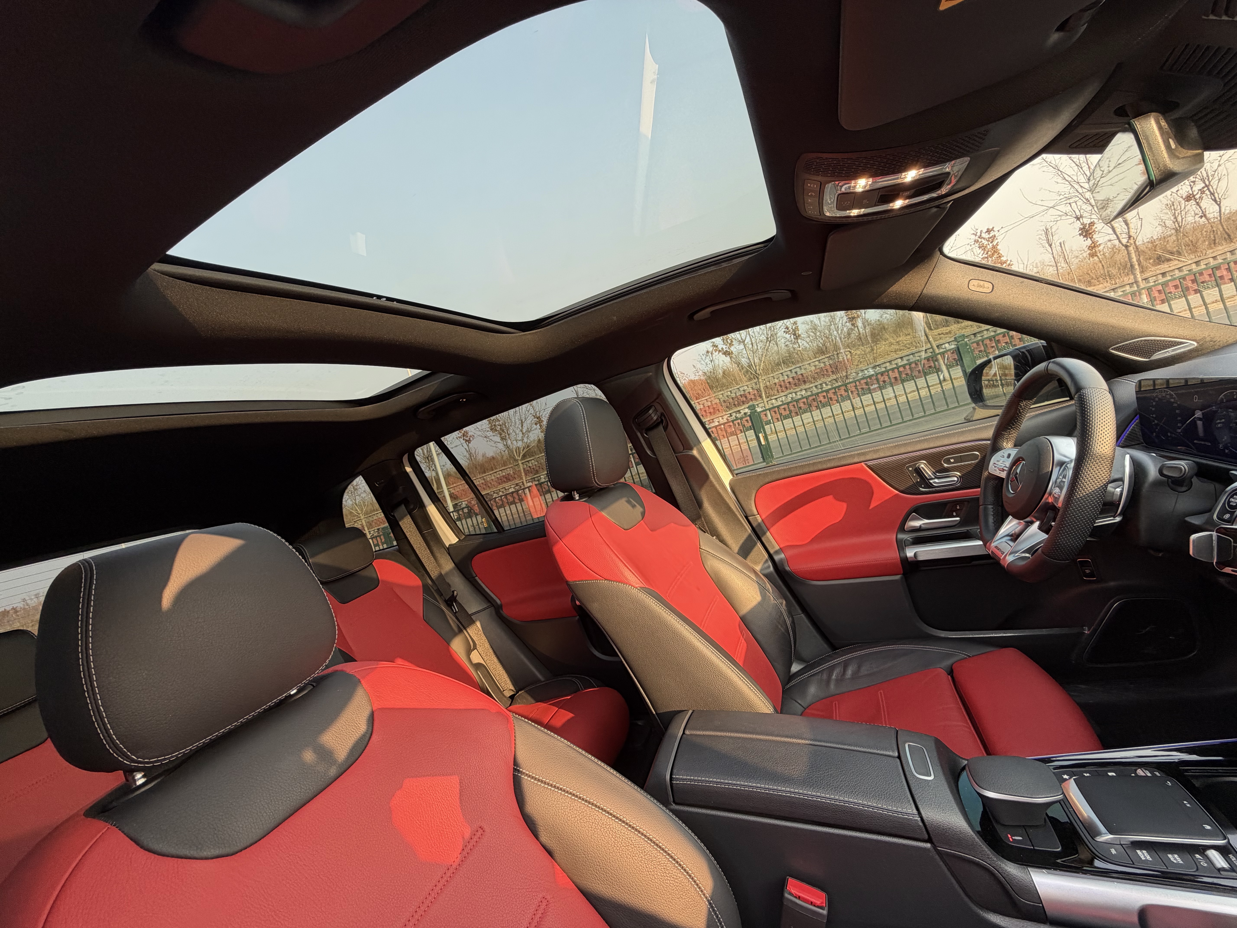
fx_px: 500
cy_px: 464
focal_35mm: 14
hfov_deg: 102.1
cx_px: 618
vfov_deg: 85.7
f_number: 2.2
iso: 100
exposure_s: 1/121
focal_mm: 2.22
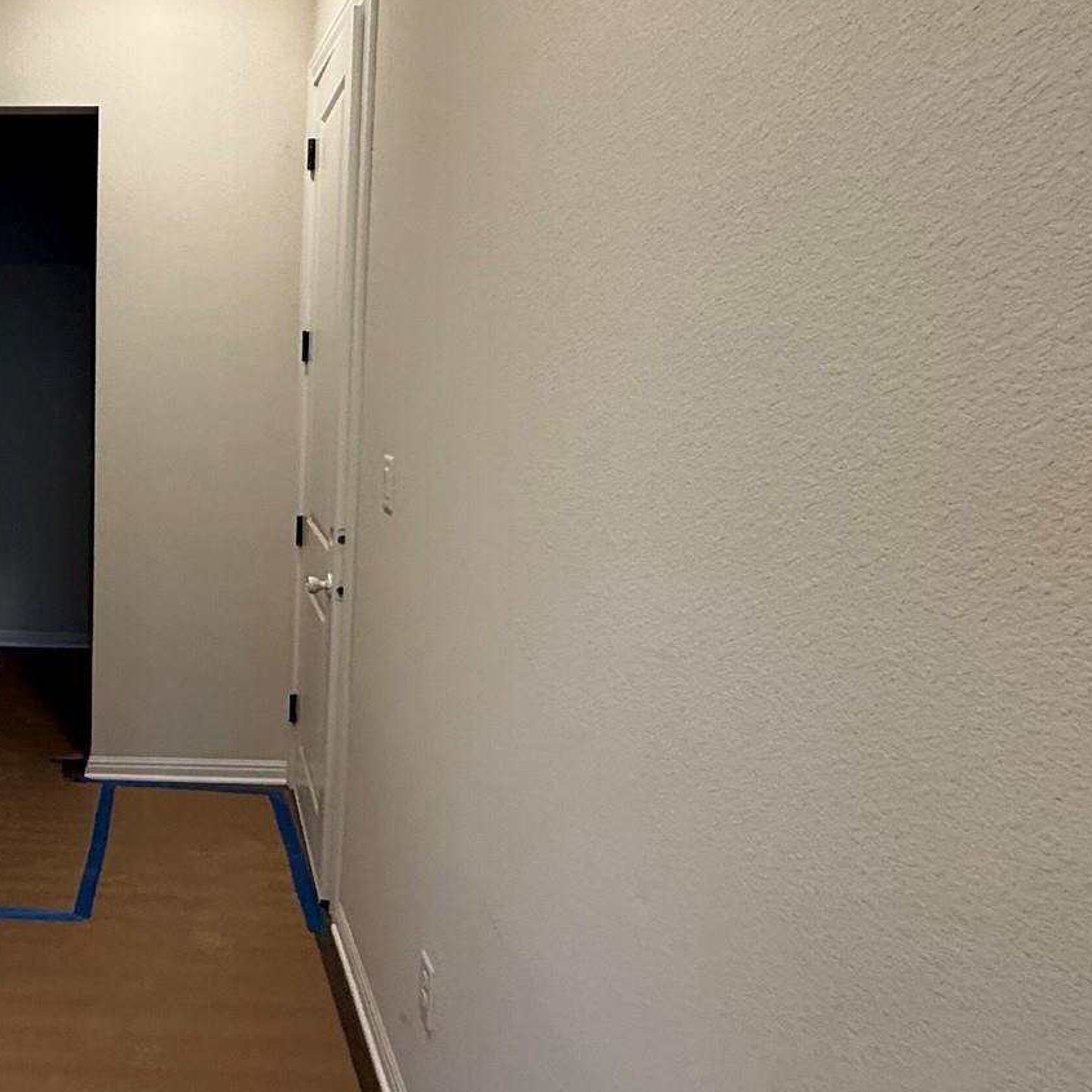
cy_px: 481
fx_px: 1071
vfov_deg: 53.9
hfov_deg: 48.0
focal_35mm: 30
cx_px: 94
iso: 200
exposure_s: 1/60
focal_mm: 2.22
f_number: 2.2
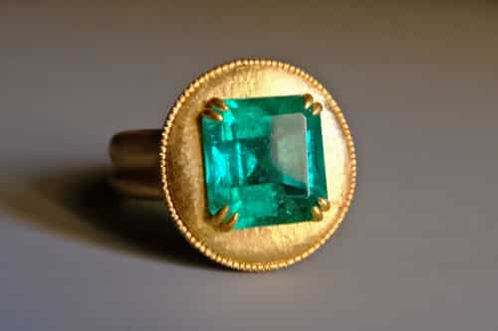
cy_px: 166
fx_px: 318
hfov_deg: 76.1
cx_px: 249
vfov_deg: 55.1
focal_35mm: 23
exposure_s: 1/15
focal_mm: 15.2
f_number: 6.4
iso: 1600
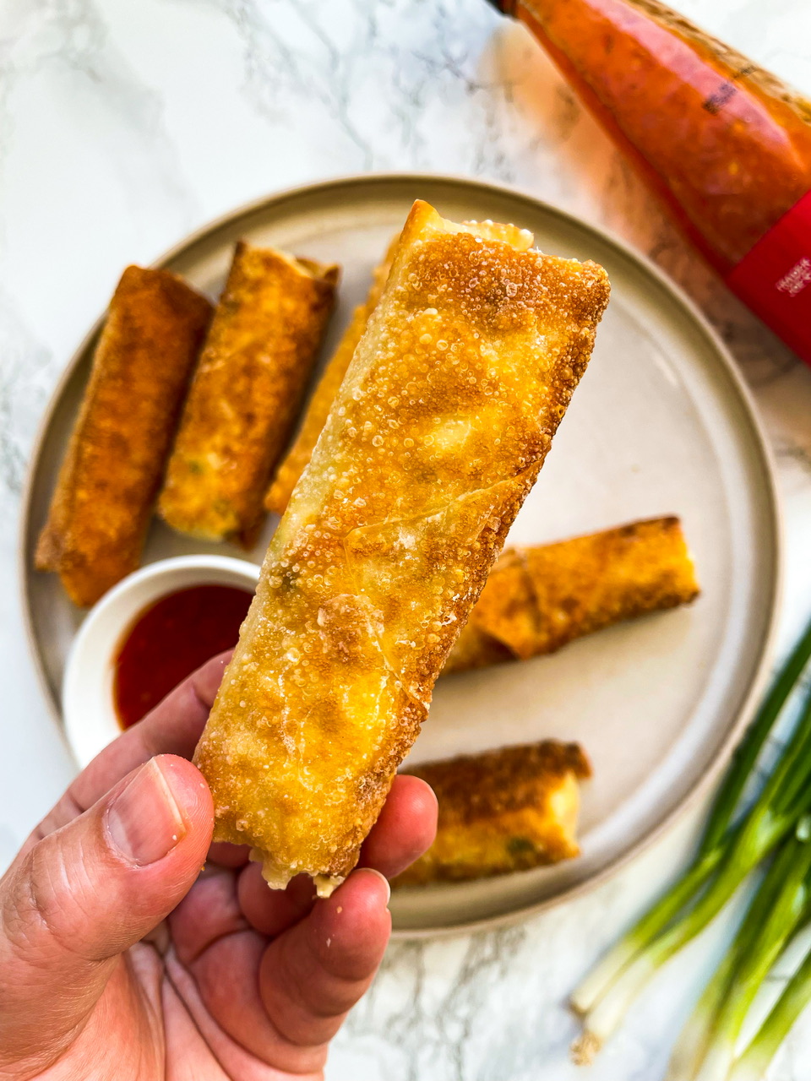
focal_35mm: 26
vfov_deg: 67.3
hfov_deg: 53.1
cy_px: 540
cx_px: 406
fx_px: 812
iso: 32
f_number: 1.6
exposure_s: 1/120
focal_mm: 4.2
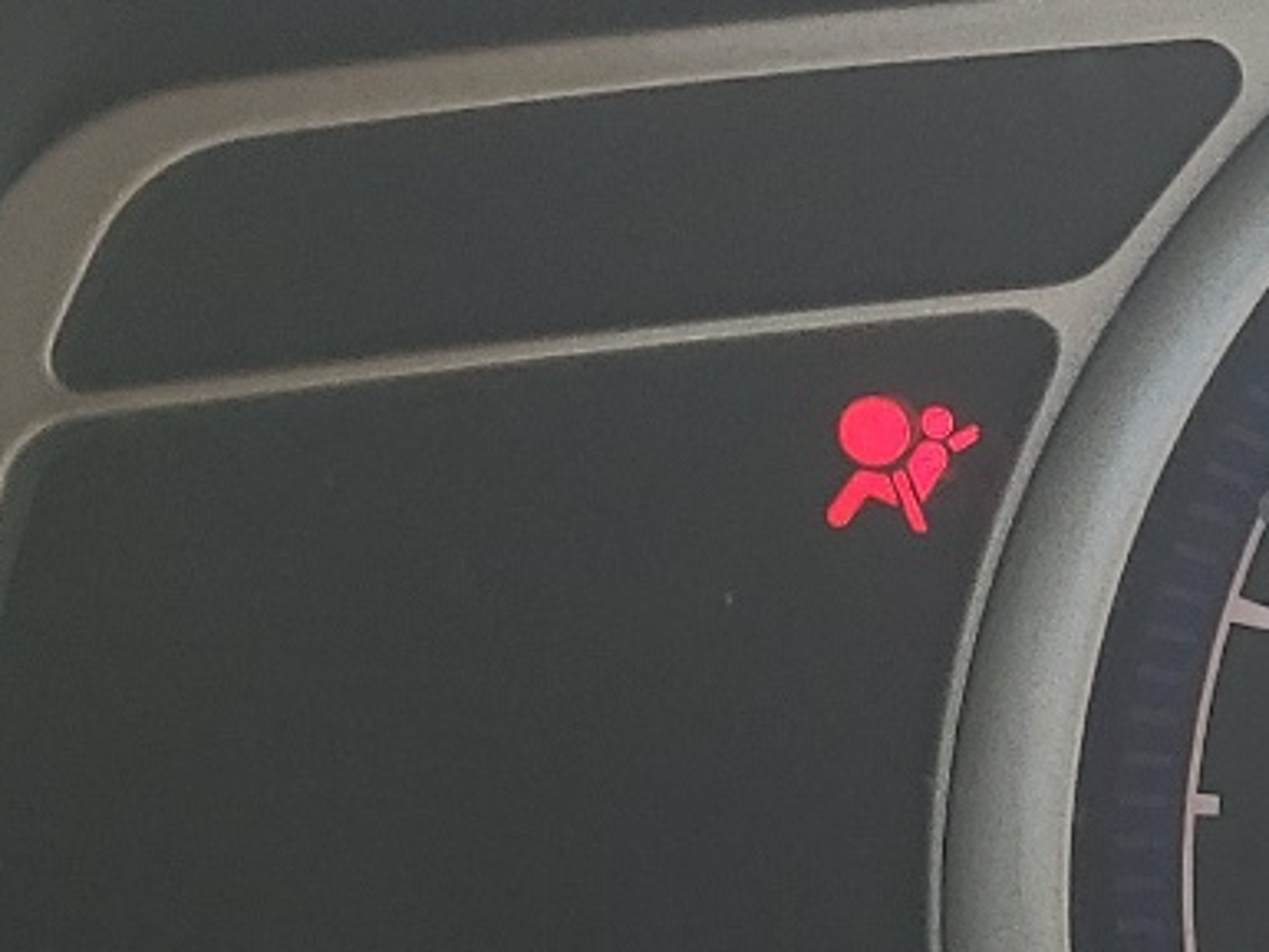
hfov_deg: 16.2
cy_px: 715
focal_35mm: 108
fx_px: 3960
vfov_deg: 13.7
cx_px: 2063
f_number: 1.5
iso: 50
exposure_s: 1/141
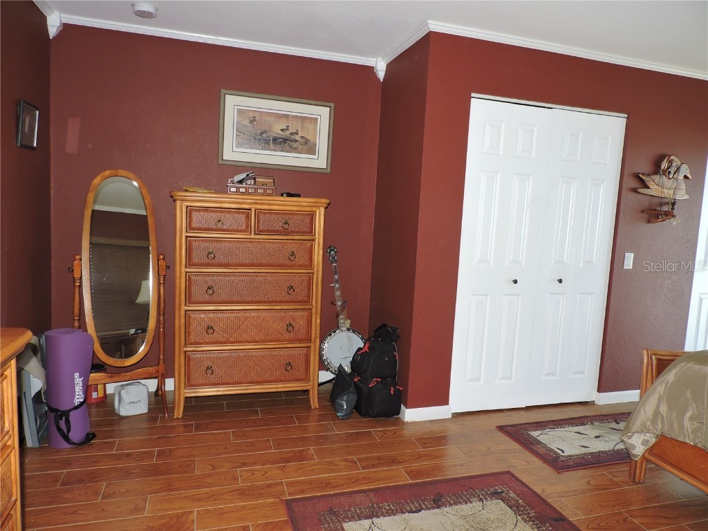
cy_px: 266
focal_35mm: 24
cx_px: 354
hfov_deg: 71.6
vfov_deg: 56.8
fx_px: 491
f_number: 3
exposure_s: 1/30
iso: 200
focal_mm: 4.3
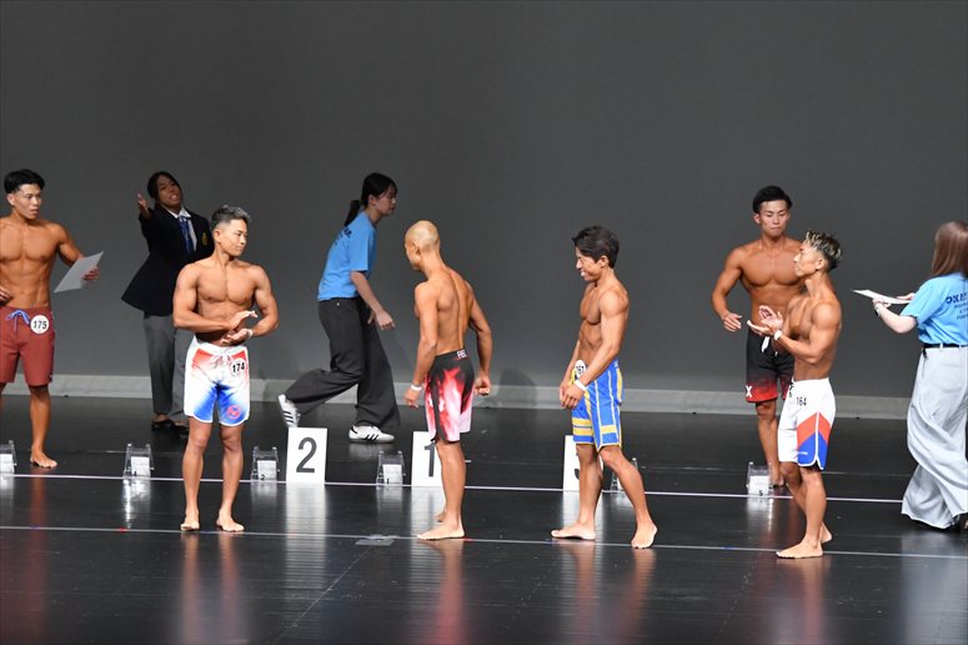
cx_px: 484
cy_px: 322
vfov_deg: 6.8
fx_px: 5429
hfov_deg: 10.2
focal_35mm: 202
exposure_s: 1/400
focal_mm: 135
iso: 5000
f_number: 5.6
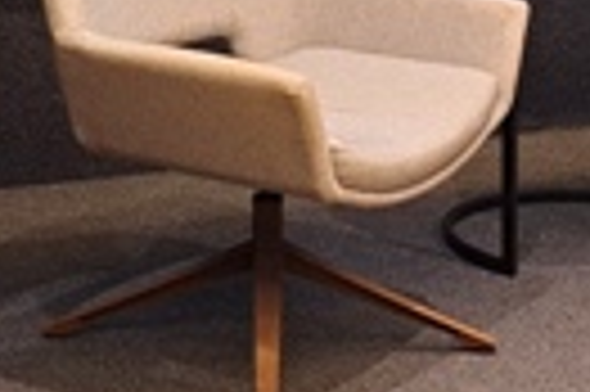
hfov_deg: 16.6
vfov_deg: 10.8
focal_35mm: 122
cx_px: 68
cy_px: -171
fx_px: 1997
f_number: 1.8
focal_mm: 5.23
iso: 200
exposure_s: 1/60
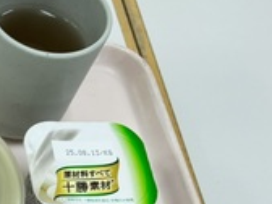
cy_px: 300
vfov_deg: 14.1
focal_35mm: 99
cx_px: -215
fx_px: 778
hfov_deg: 16.6
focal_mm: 5.96
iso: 100
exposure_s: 1/120
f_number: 1.6
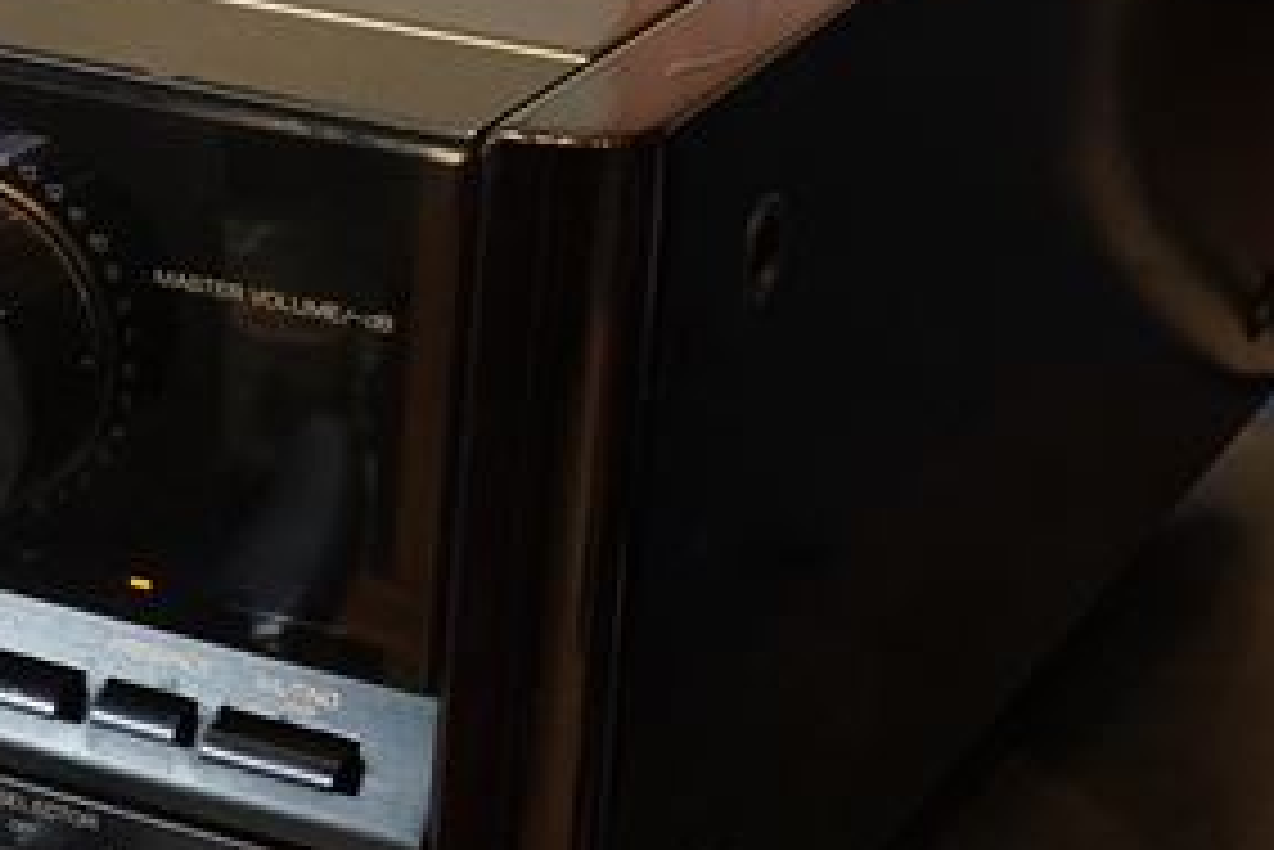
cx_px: -302
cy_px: 340
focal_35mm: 127
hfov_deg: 15.5
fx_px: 4496
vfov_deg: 10.8
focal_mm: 30
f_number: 13
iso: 4000
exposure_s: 1/6
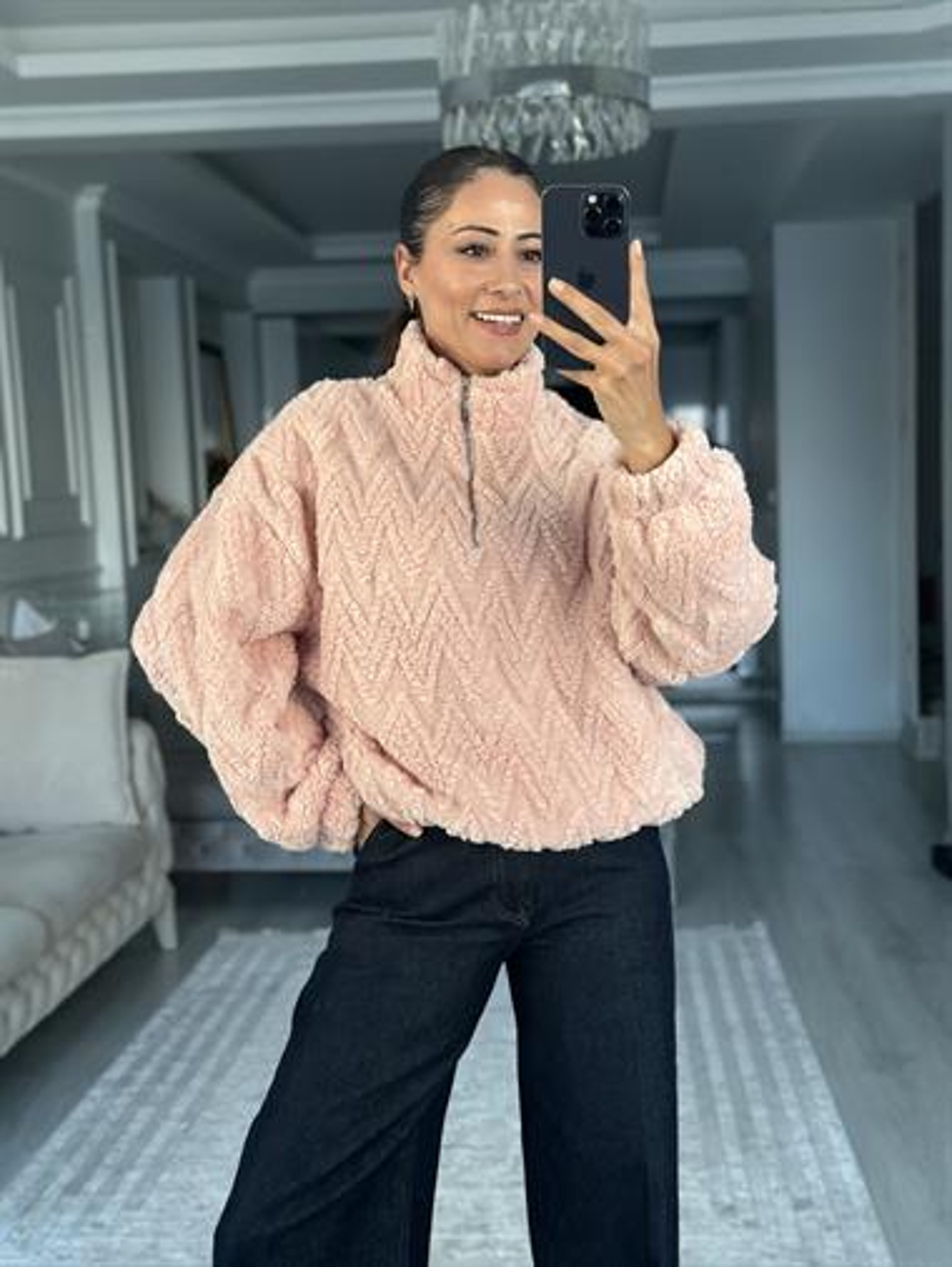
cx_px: 476
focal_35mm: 48
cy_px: 634
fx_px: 1759
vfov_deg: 39.6
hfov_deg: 30.3
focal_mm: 6.86
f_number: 1.78
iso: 160
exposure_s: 1/60
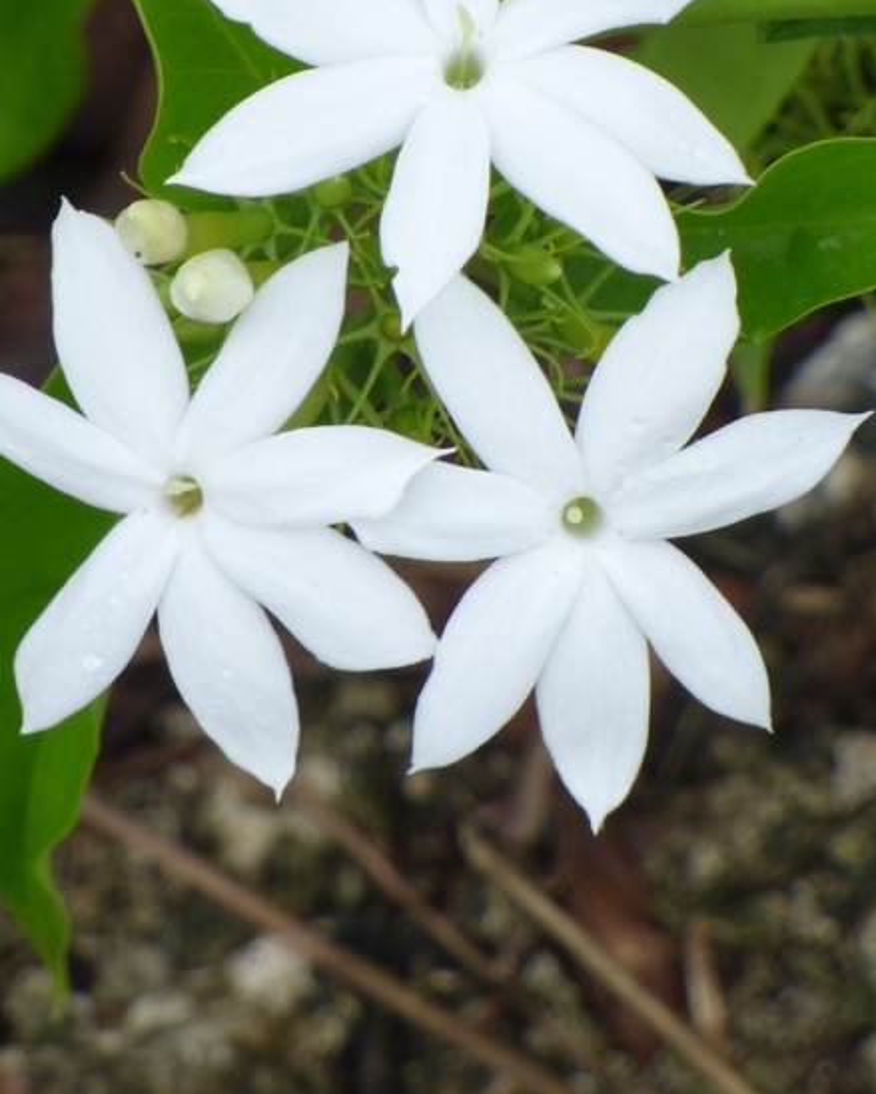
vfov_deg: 1.9
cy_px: 379
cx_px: 383
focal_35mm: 1006
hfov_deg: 1.5
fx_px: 32575
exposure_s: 1/80
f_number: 5.6
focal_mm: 98.78
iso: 125
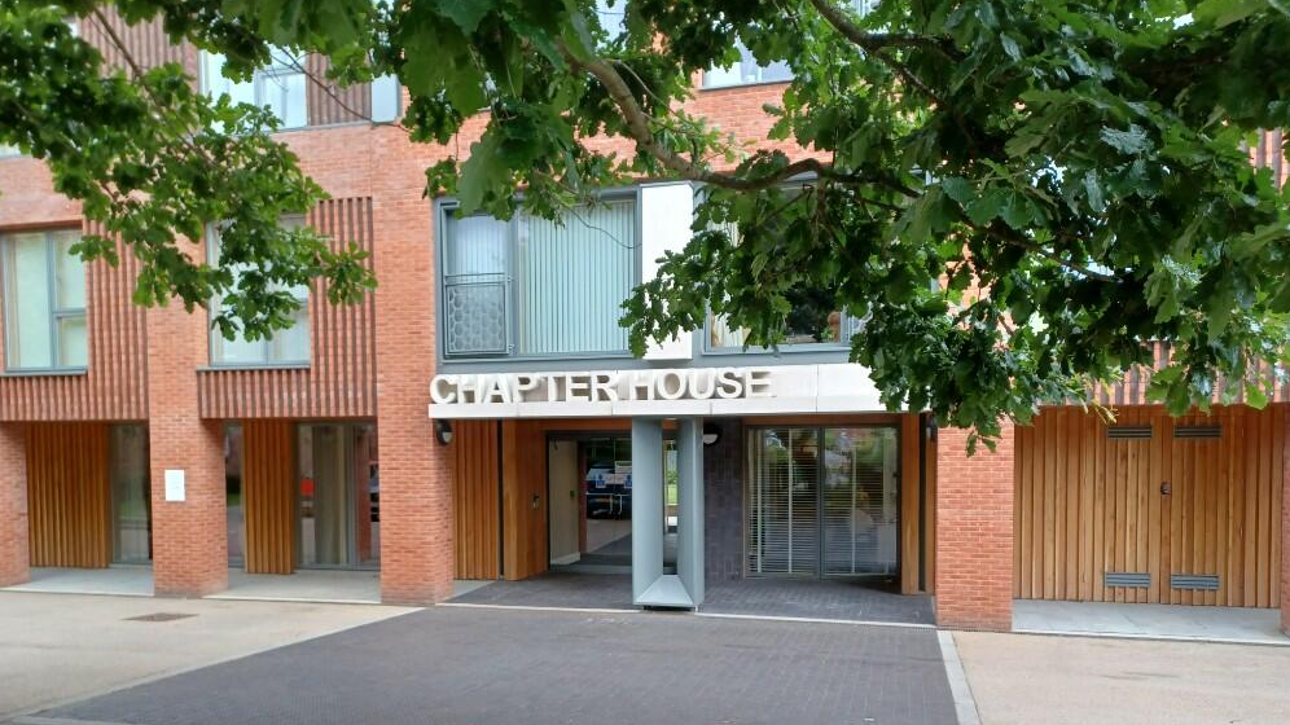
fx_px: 958
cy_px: 479
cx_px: 632
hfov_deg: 67.9
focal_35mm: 28
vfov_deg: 41.0
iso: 40
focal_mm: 4.6
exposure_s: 1/50
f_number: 1.8
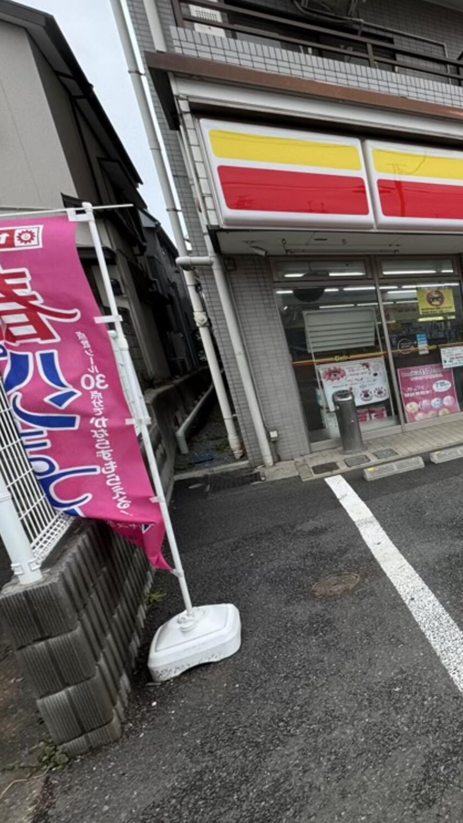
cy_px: 423
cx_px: 565
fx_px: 458
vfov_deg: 83.8
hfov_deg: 38.4
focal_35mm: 21
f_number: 2.2
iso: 40
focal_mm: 2.22
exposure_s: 1/299
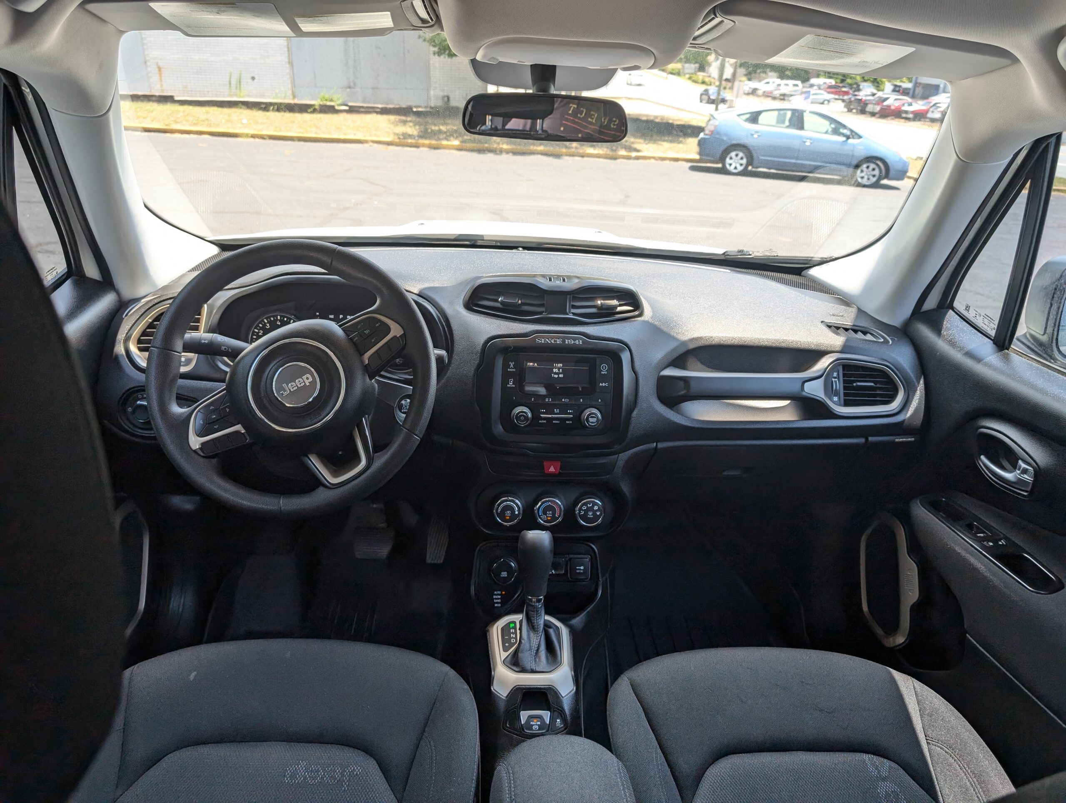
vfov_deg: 56.9
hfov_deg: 71.5
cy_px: 402
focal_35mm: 24
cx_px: 533
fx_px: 740
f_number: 1.68
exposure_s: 1/173
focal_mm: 6.9
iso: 27
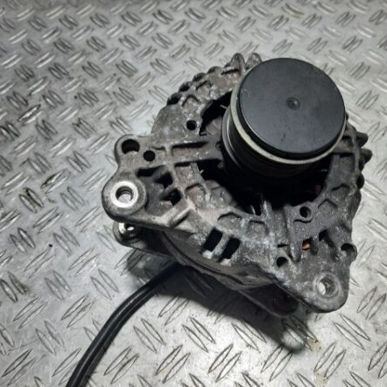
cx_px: 199
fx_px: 379
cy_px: 193
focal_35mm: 30
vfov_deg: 54.0
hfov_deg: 54.0
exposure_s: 1/50
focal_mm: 4.6
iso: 50
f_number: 2
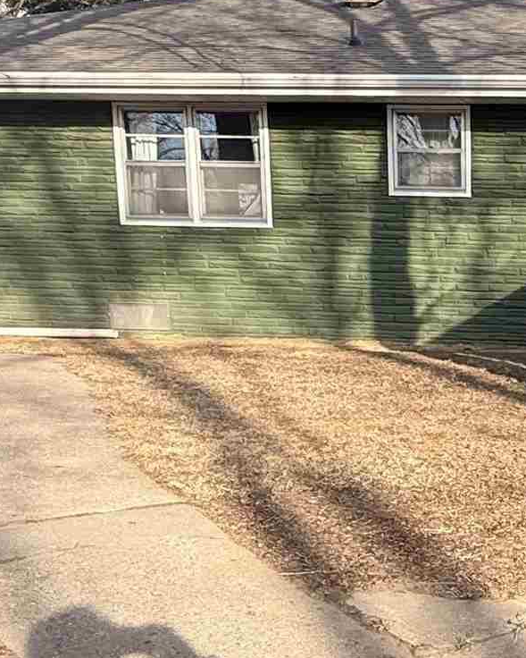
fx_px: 1109
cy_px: 519
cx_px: 639
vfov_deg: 32.2
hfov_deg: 24.1
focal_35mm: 57
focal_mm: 2.22
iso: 64
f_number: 2.2
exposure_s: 1/585
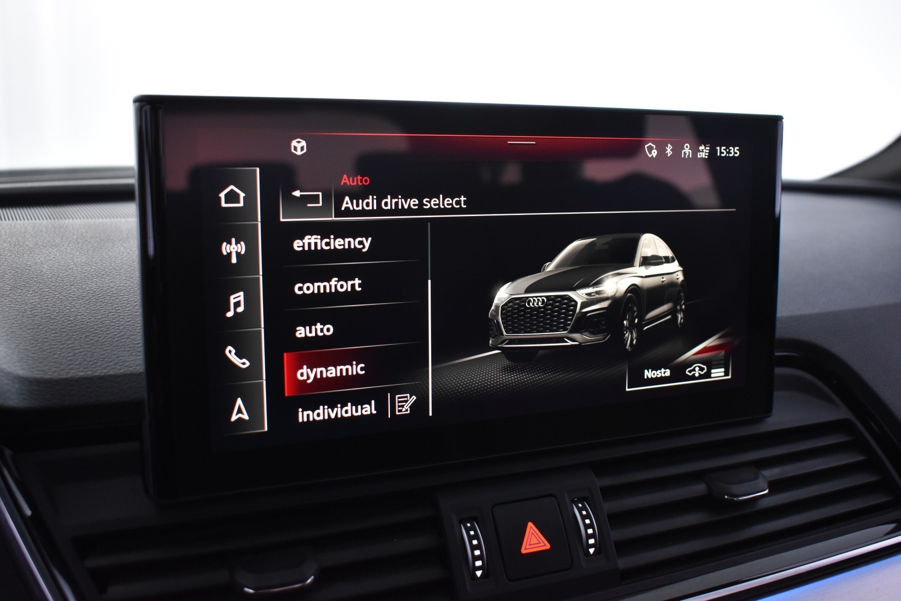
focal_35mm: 36
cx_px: 450
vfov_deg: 36.9
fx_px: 901
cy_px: 300
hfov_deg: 53.1
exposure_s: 1/20
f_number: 5
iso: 1250
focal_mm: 24
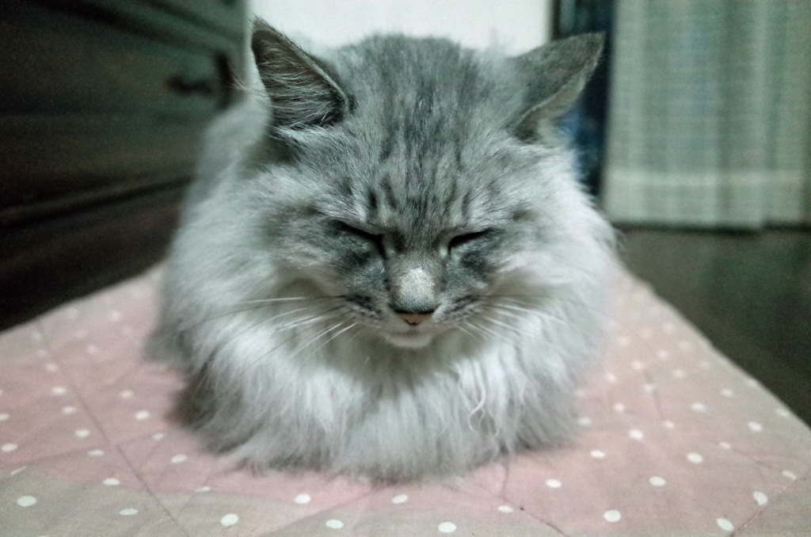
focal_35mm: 28
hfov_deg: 65.6
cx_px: 406
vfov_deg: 46.2
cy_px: 268
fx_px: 629
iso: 5000
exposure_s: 1/40
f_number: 2.8
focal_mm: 18.3
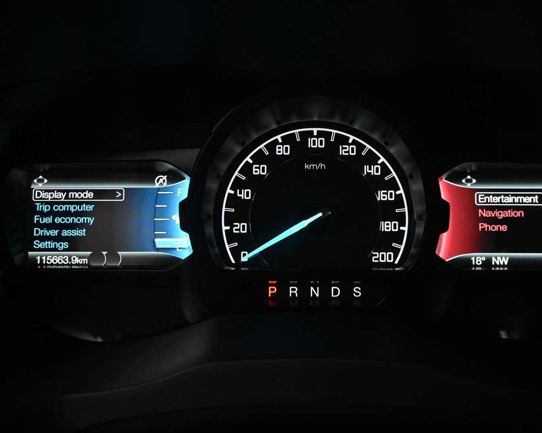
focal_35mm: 36
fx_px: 570
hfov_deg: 50.6
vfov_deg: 41.6
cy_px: 216
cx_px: 316
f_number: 4
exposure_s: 1/30
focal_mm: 21
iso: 2500
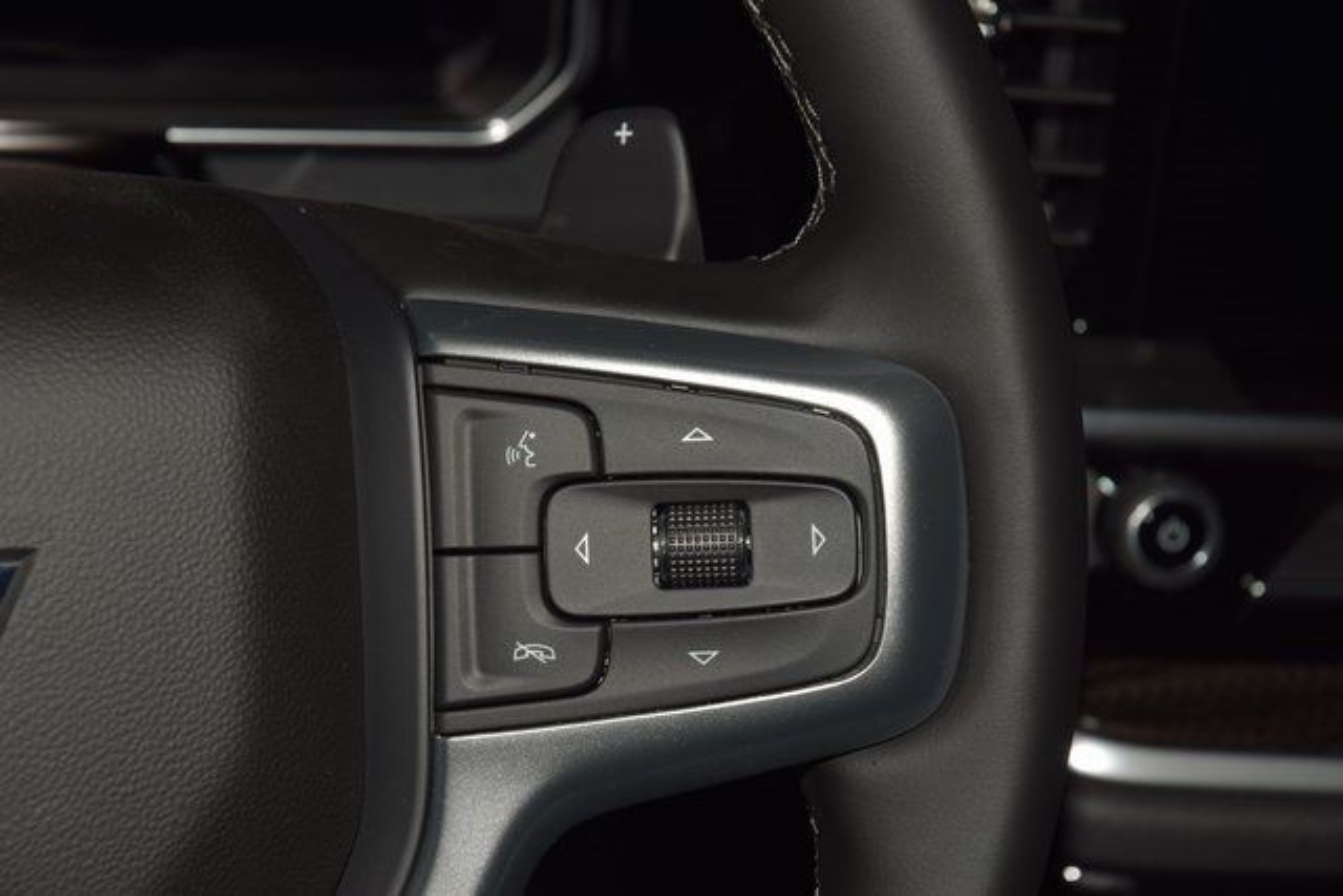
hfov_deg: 19.5
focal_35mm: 105
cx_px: 672
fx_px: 3918
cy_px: 448
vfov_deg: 13.0
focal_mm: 70
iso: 100
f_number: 8
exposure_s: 1/125
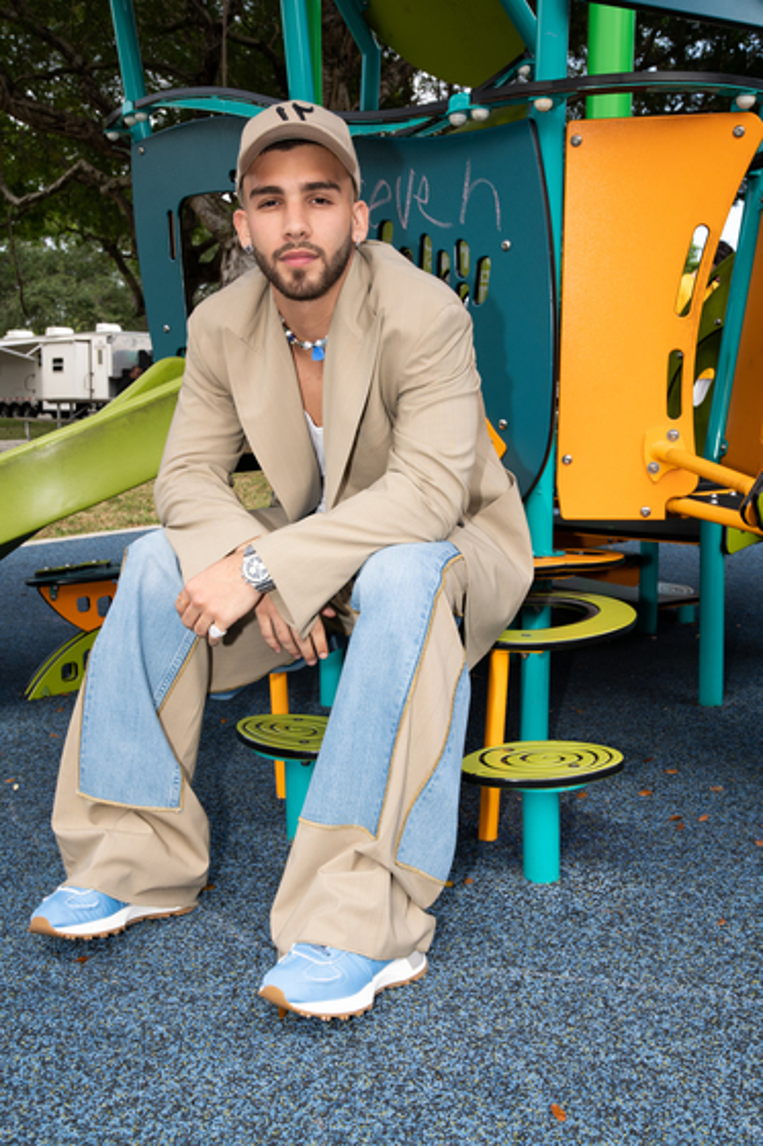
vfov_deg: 50.7
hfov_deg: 35.0
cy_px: 573
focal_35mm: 38
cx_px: 382
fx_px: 1209
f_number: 9
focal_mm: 38
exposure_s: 1/200
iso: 250
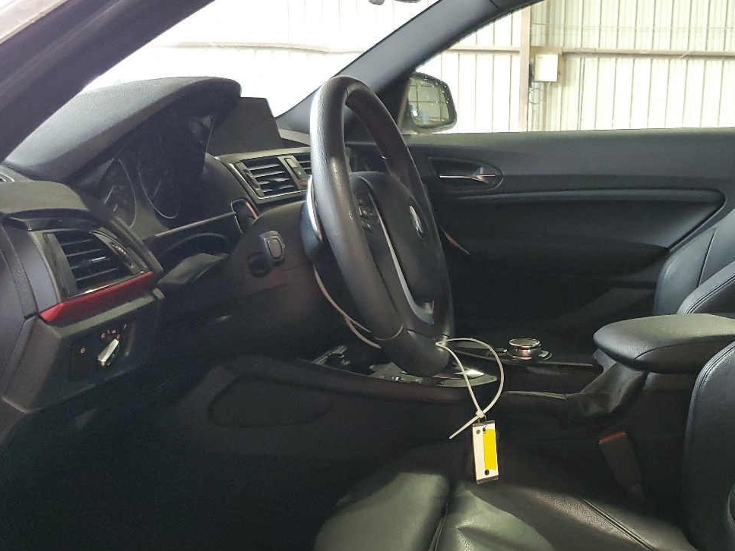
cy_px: 340
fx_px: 913
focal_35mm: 43
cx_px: 531
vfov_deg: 33.5
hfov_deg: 42.8
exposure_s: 1/60.2
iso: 306
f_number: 1.5
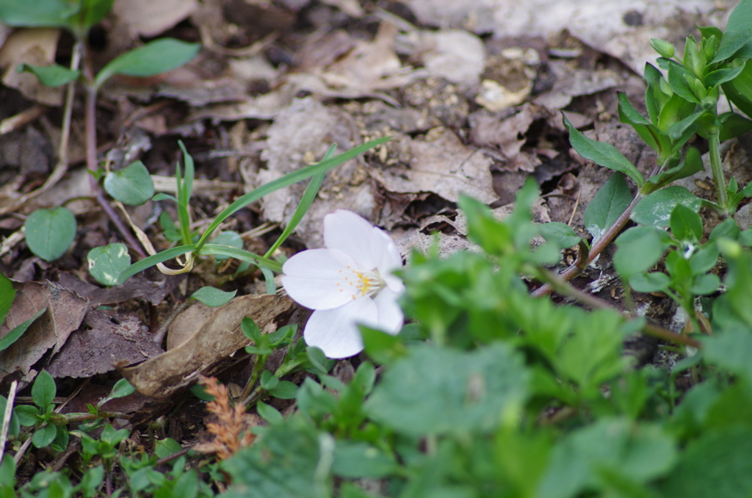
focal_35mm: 450
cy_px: 249
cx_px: 376
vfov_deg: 3.0
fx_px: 9380
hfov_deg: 4.6
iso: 200
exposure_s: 1/25
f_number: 5.6
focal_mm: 300
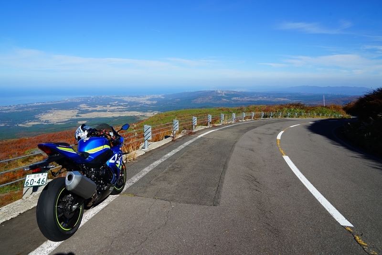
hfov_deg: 73.7
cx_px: 191
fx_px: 255
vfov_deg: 53.2
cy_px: 128
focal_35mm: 24
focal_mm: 24
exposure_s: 1/200
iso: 100
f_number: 11
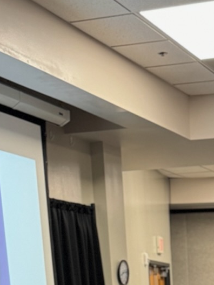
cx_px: 235
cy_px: 546
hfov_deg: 15.5
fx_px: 768
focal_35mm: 93
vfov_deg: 16.7
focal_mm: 6.76
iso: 250
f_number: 1.78
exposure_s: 1/60
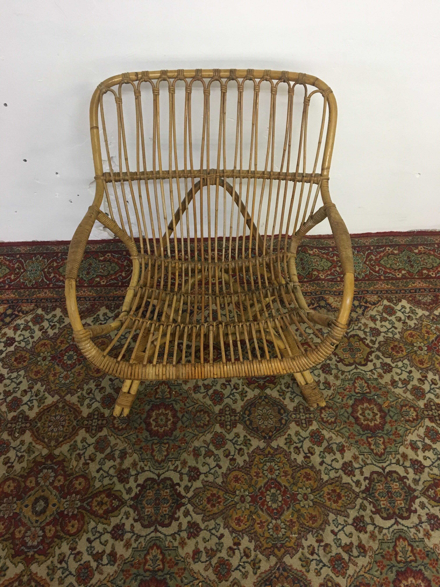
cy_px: 294
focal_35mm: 29
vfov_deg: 61.7
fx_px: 491
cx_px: 220
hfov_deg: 48.2
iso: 200
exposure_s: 1/33
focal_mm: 4.15
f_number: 2.2
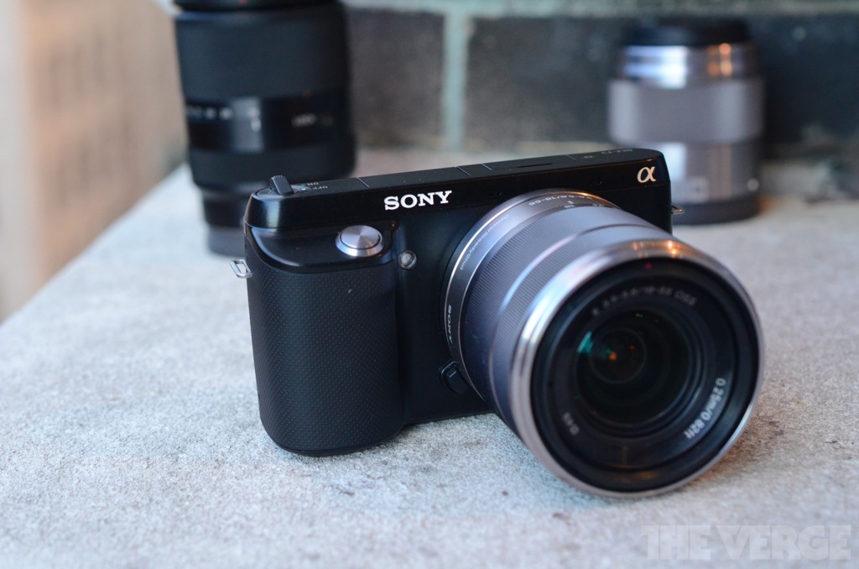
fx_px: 1429
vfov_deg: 22.5
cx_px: 430
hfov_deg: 33.5
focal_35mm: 60
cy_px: 284
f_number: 5
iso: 2000
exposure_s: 1/80
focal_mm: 40
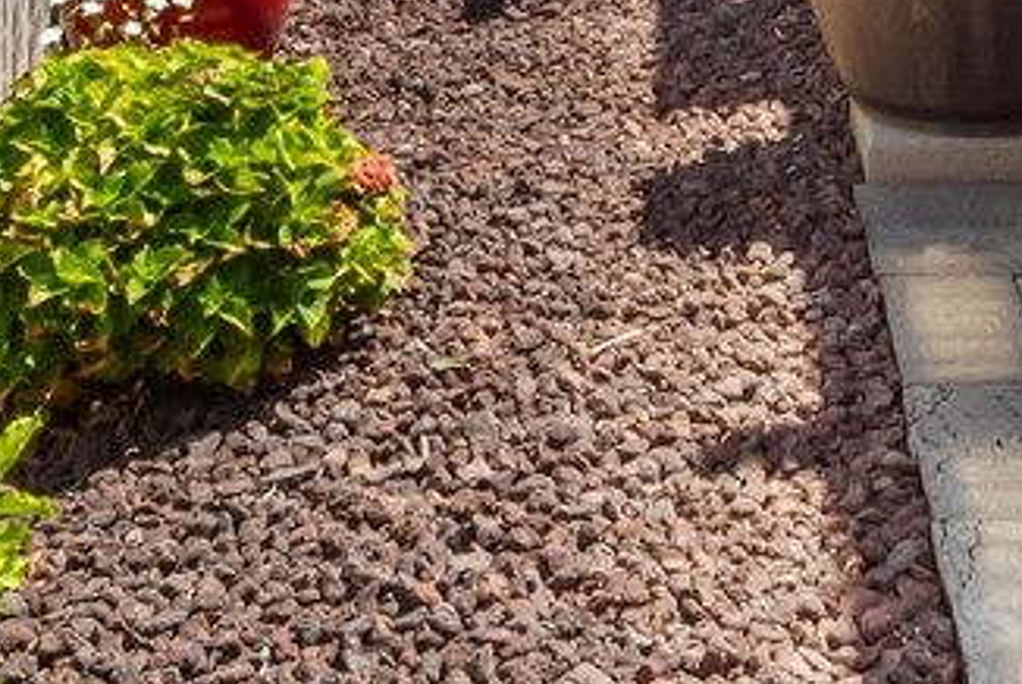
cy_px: -780
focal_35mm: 78
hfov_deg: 25.8
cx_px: 682
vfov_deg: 14.1
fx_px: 2216
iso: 100
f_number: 8
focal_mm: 15
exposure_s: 1/800
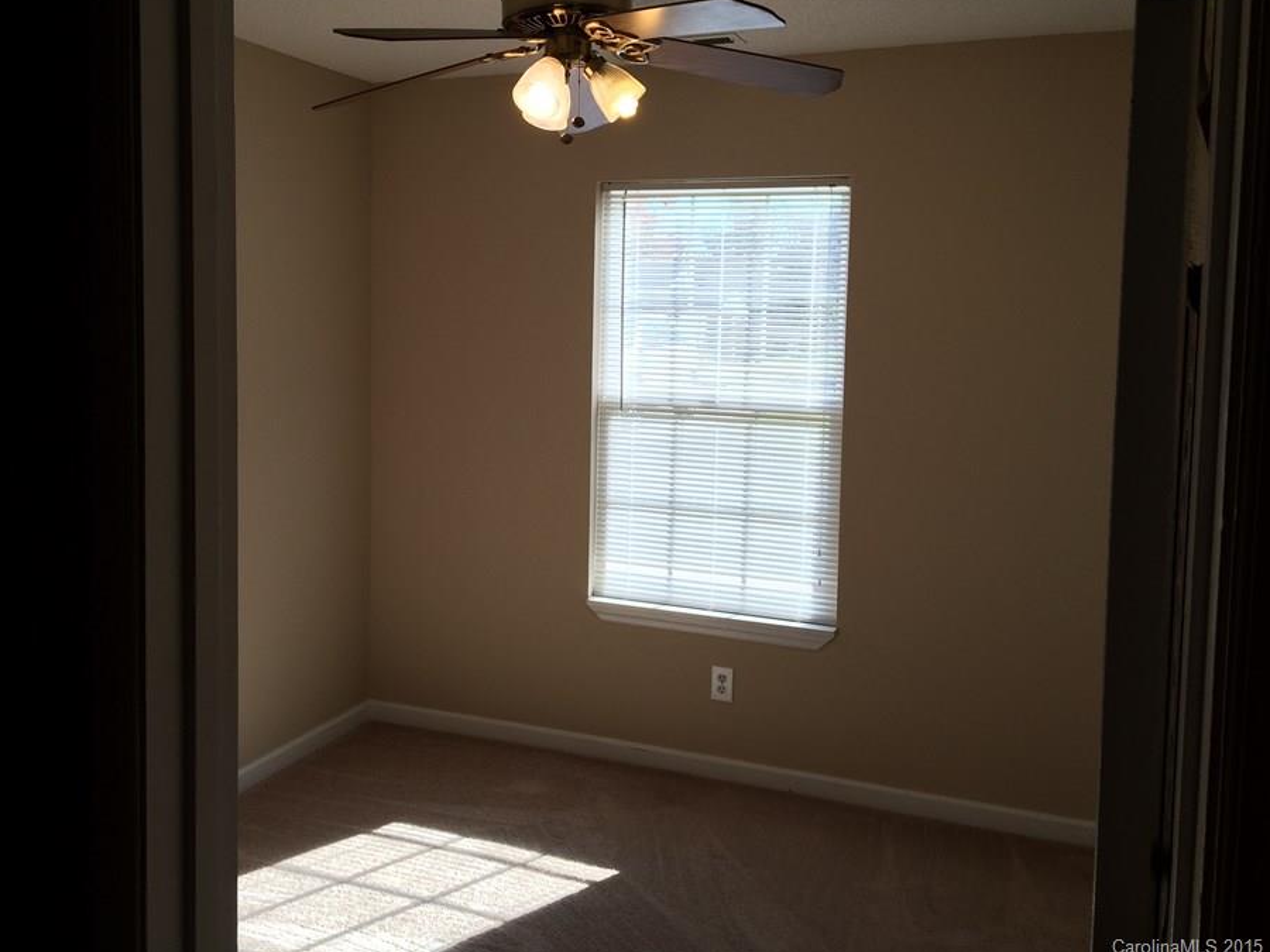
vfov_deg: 42.9
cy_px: 419
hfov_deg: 55.2
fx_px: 1211
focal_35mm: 33
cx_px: 552
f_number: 2.2
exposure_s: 1/277
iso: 32
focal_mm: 4.15
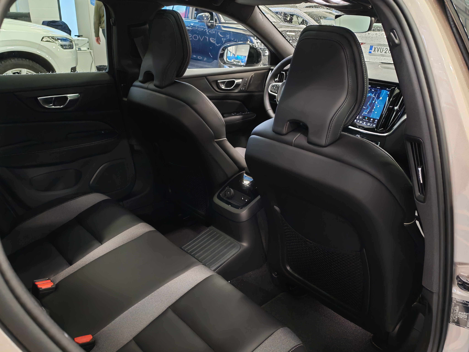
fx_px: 434
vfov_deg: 44.2
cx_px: 234
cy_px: 176
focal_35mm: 32
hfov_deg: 56.8
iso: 1000
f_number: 1.9
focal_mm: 6.12
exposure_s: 1/50
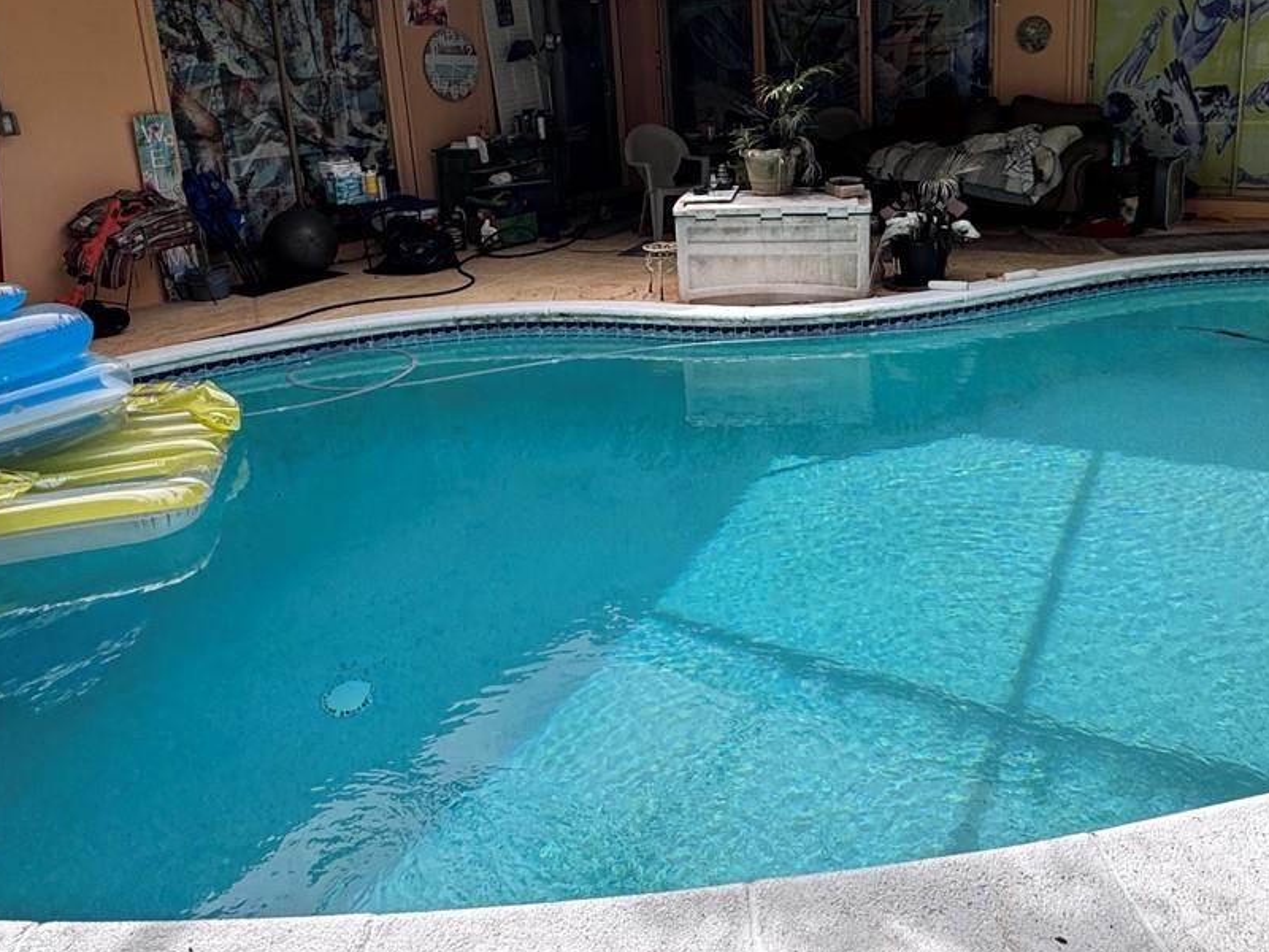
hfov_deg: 63.0
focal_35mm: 28
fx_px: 1026
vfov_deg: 48.8
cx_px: 742
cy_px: 313
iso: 40
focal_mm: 2.22
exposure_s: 1/357
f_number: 2.2
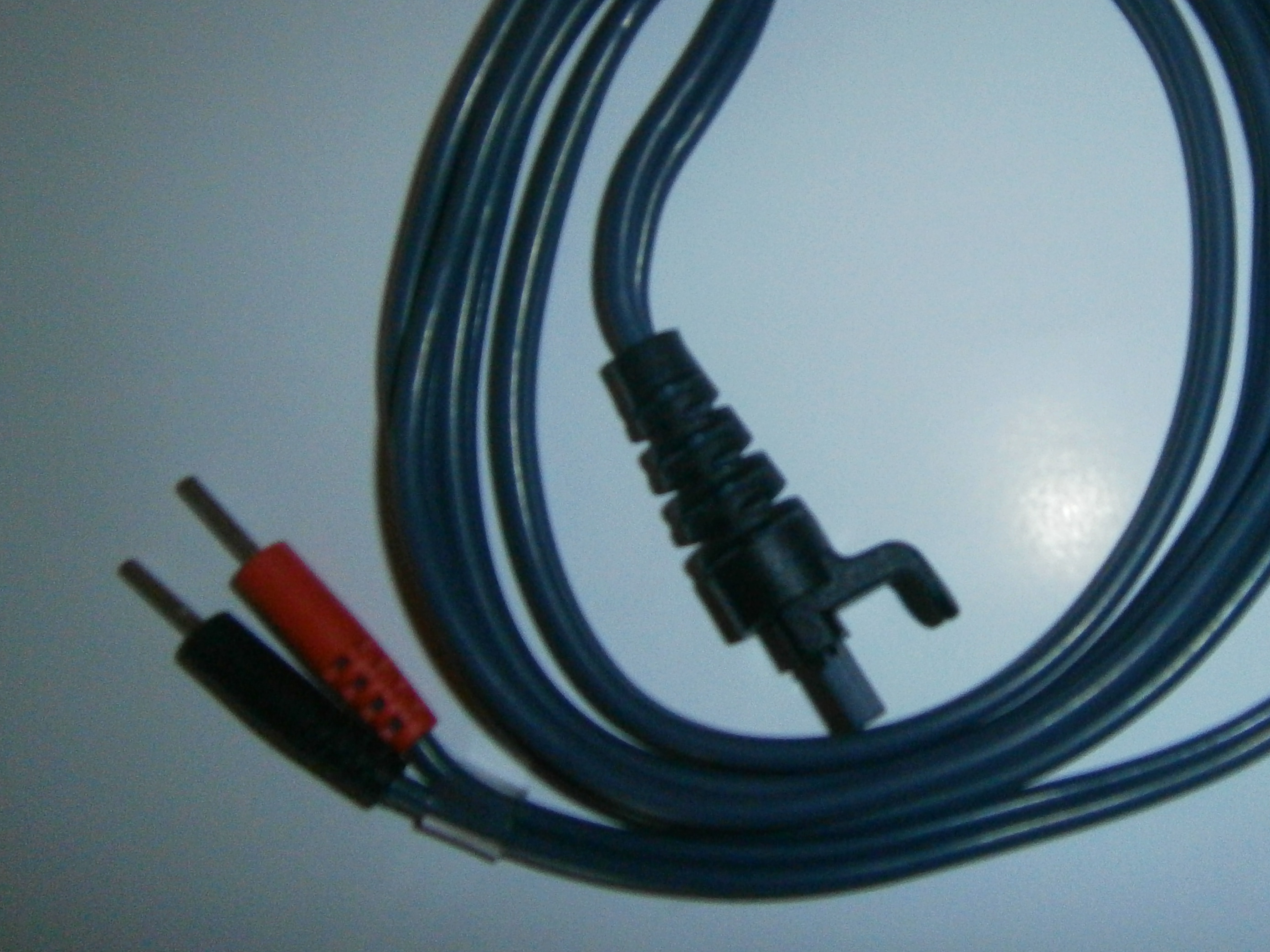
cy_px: 298
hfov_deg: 46.0
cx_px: 854
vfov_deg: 35.5
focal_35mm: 40
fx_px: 1467
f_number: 2.8
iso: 400
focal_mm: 4.7
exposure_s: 1/250
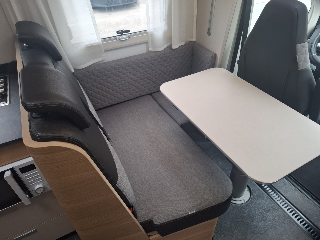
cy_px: 120
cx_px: 160
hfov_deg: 73.9
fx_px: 213
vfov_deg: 58.9
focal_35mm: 23
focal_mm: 5.54
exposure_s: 1/100
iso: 125
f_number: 1.8
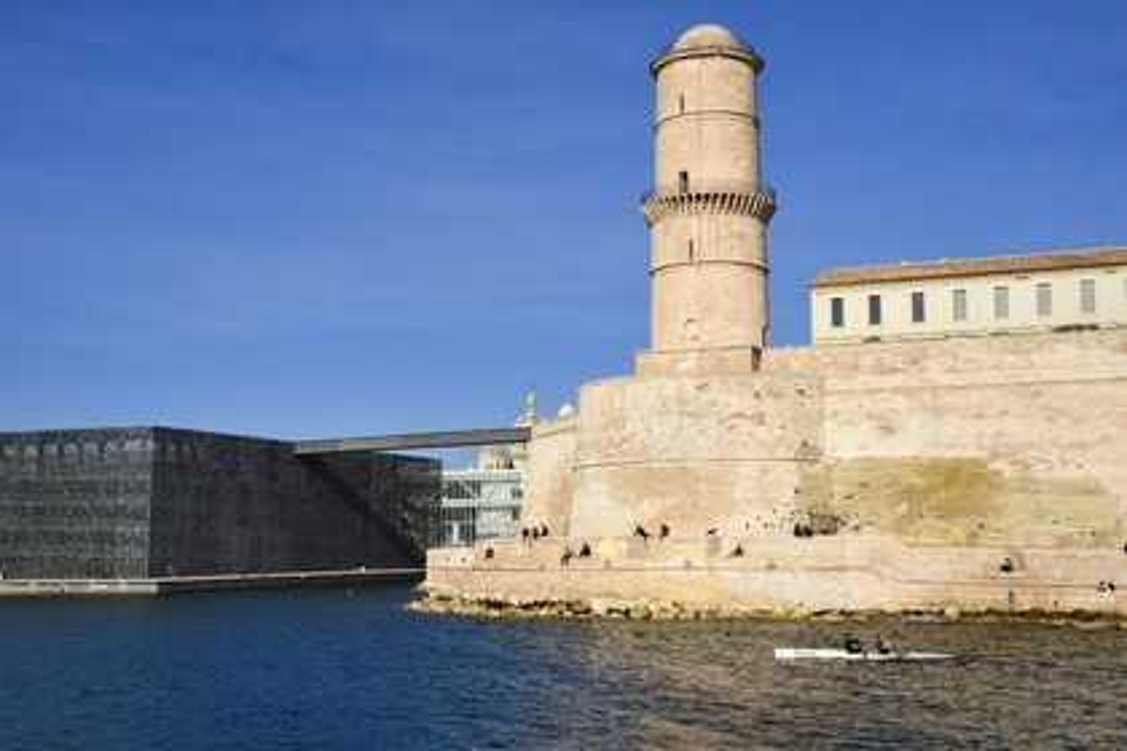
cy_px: 376
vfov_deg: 29.2
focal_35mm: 46
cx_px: 564
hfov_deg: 42.7
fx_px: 1440
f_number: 13
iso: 200
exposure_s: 1/500
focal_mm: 46
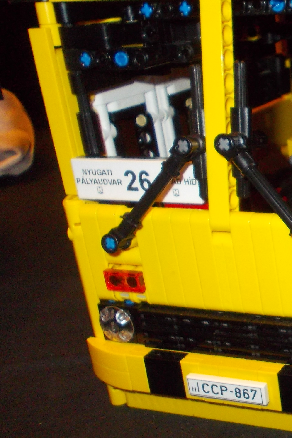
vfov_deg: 36.2
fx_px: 669
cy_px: 219
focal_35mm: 55
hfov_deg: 21.5
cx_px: 411
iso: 200
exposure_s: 1/25
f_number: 2.7
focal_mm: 4
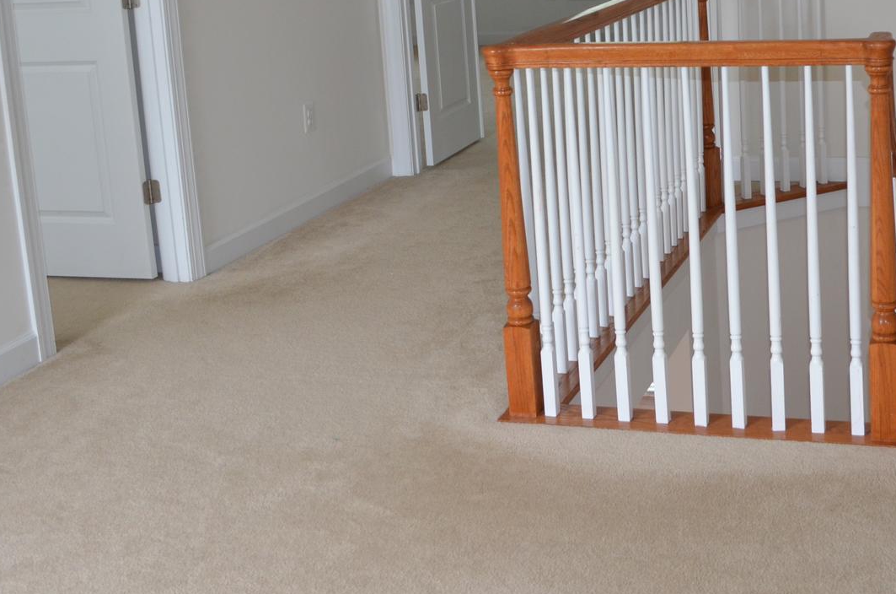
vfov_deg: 25.1
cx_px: 623
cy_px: 62
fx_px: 1292
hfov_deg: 37.7
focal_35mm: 52
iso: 500
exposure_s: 1/60
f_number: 3.5
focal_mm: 18
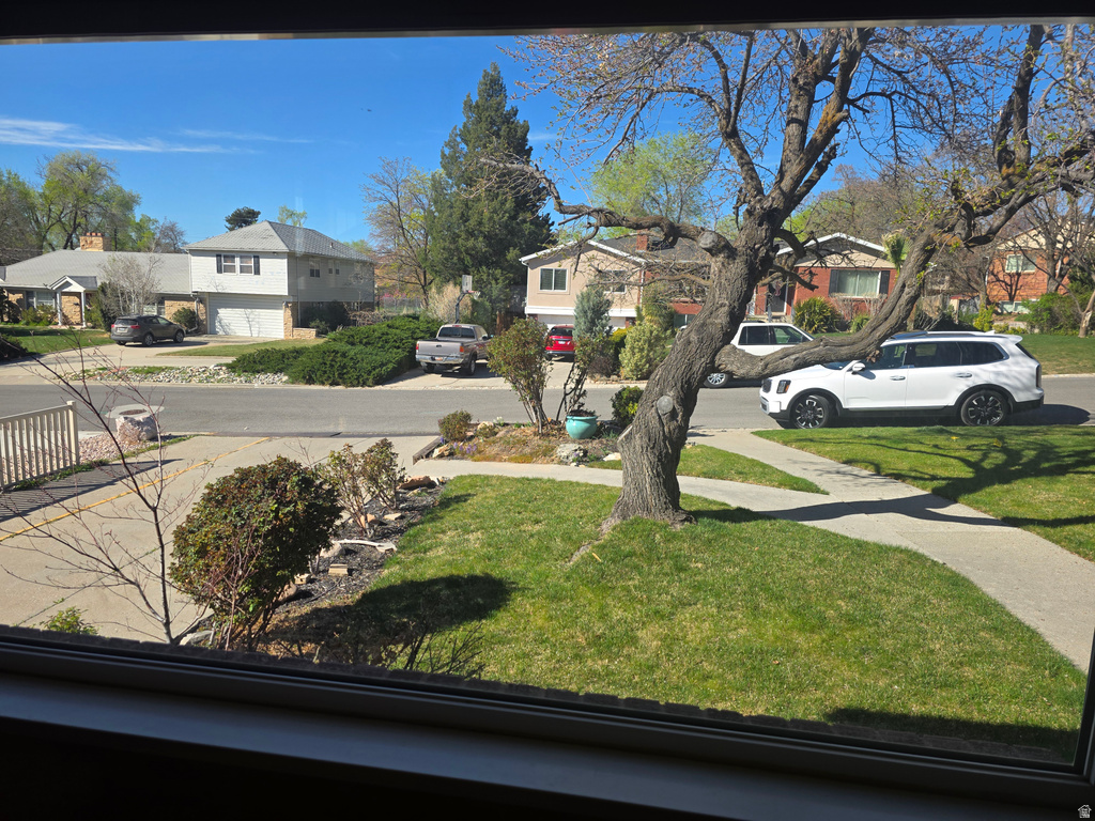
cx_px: 548
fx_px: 728
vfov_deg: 58.9
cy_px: 410
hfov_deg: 73.9
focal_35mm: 23
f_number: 1.7
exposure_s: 1/3109
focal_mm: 6.3
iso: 80
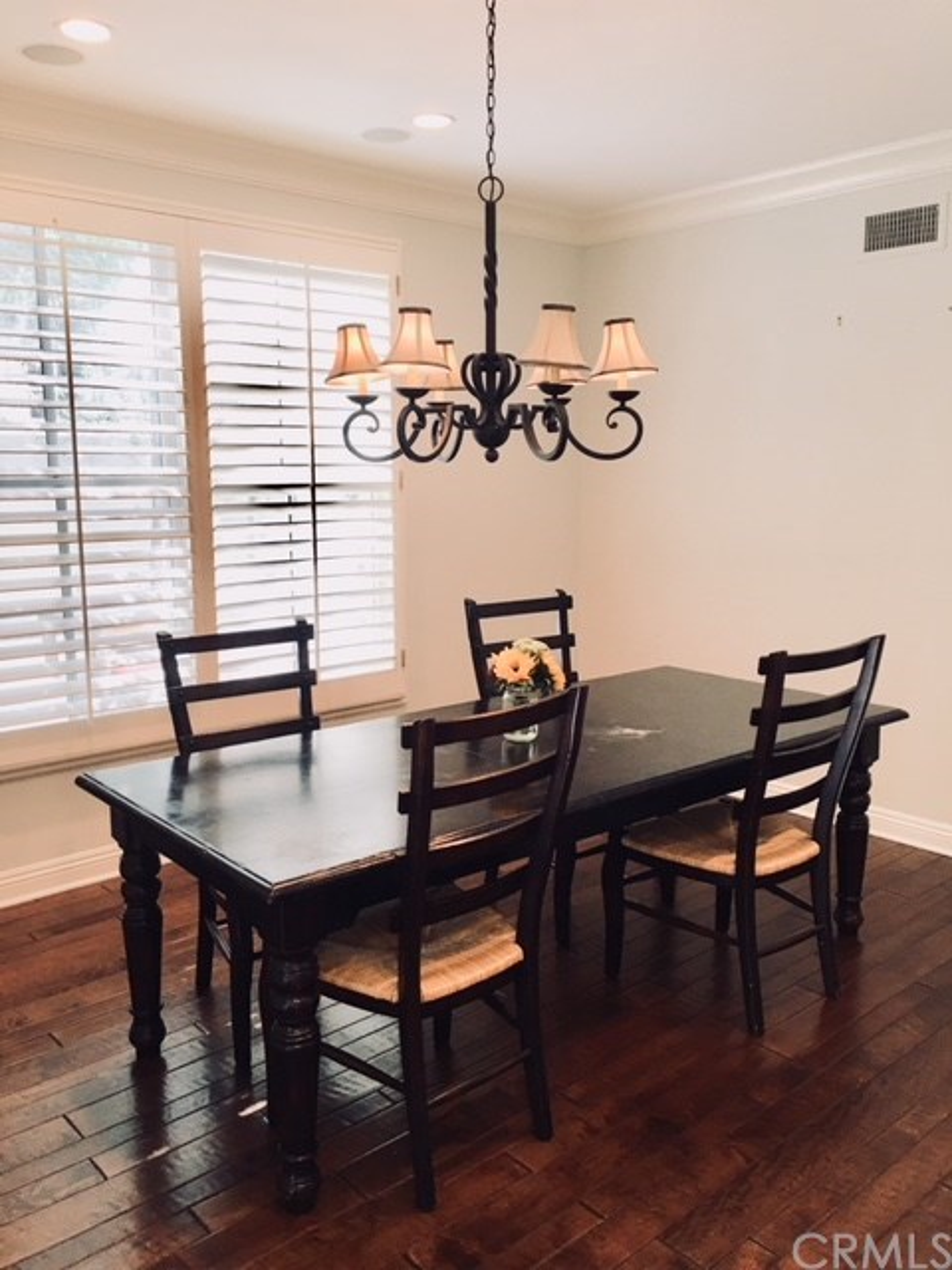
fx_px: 1063
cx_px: 476
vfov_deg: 61.7
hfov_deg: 48.2
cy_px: 635
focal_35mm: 29
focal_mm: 4.15
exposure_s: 1/30
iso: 32
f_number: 2.2
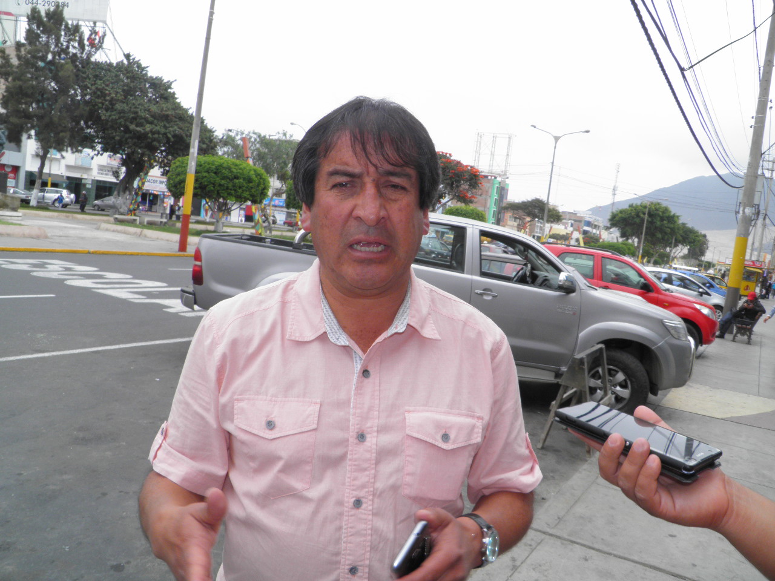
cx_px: 388
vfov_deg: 49.7
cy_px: 290
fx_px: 627
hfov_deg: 63.4
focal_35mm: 28
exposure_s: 1/160
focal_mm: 4.9
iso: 50
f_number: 5.7
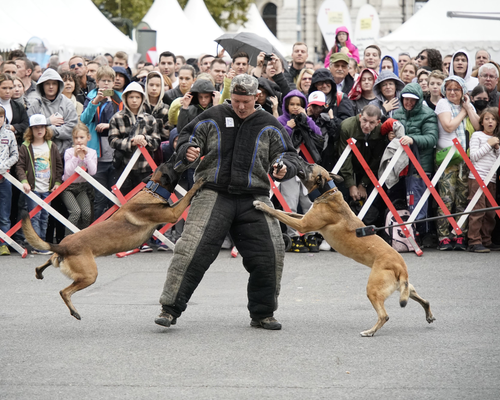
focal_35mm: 138
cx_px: 214
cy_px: 200
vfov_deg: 11.2
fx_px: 2042
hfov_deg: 14.0
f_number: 5
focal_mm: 122
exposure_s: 1/2000
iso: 4000
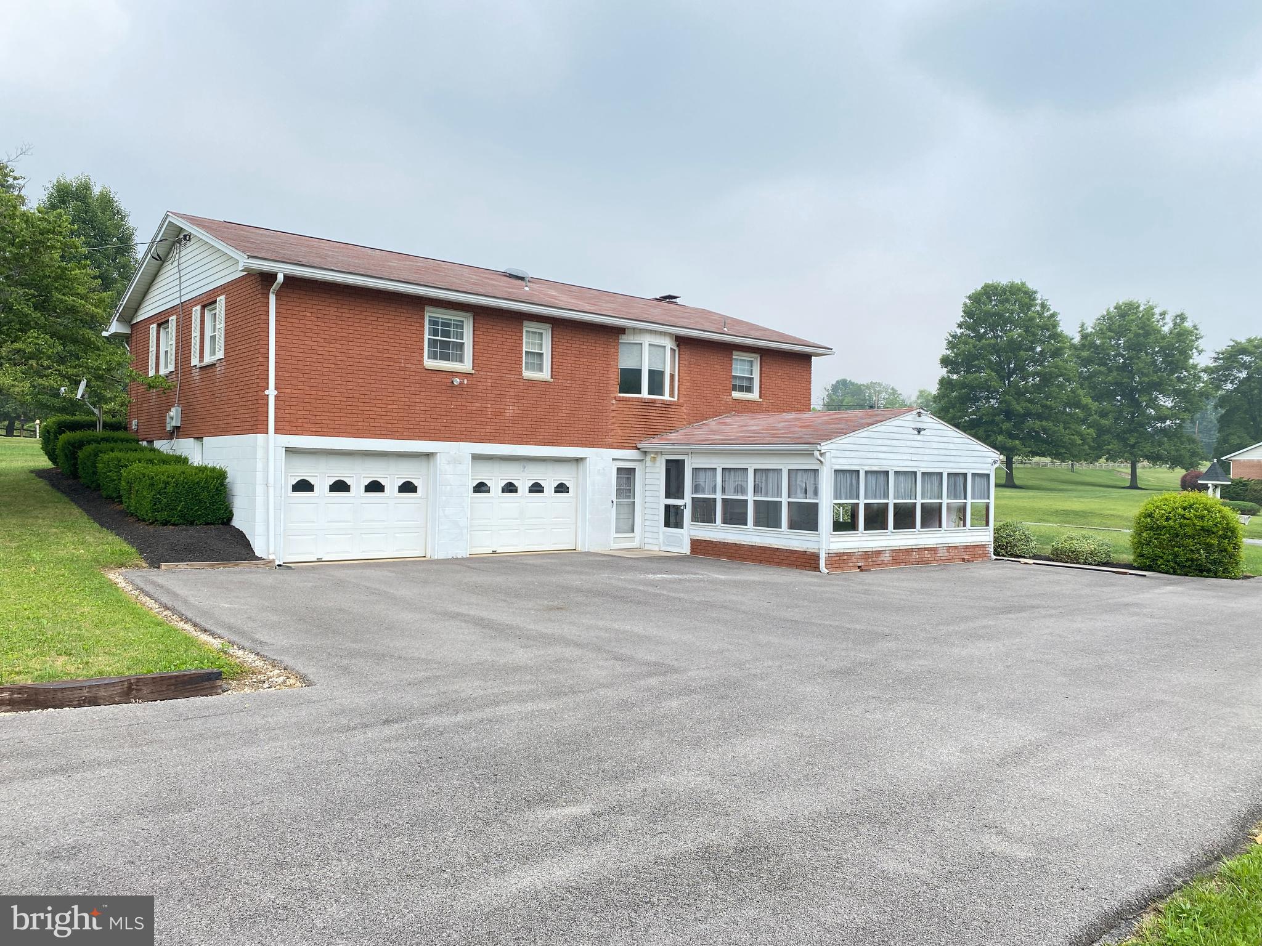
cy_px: 473
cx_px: 631
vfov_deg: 53.1
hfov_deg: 67.3
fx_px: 948
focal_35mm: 26
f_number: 1.8
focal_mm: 4.25
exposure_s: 1/890
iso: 32
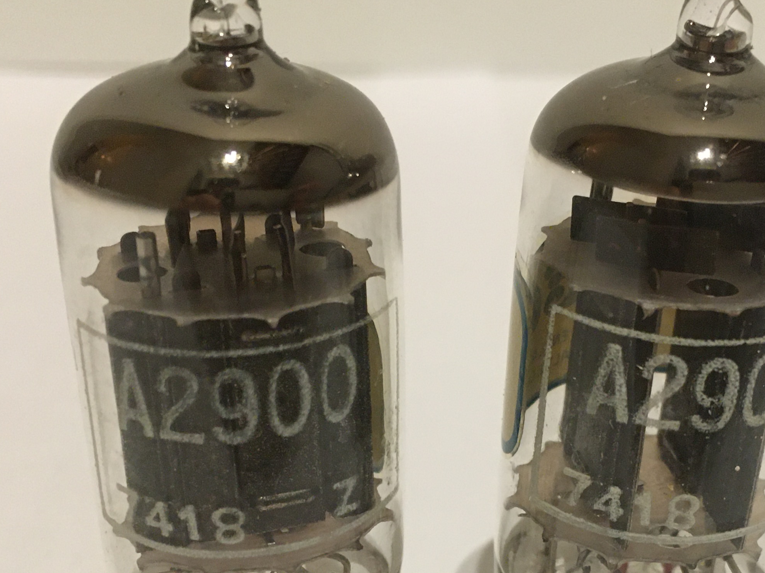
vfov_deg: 24.4
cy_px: 470
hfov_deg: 32.6
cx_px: 460
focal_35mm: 59
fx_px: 1304
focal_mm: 4.15
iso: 200
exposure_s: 1/33
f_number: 2.2
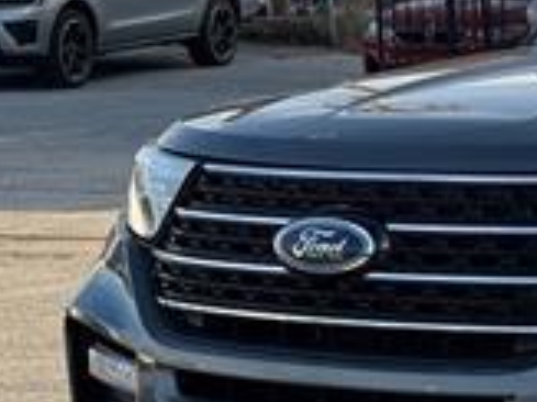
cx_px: 922
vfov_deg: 7.8
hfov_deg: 10.0
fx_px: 2930
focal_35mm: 189
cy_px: 326
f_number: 1.78
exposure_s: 1/1366
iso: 64
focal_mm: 6.76
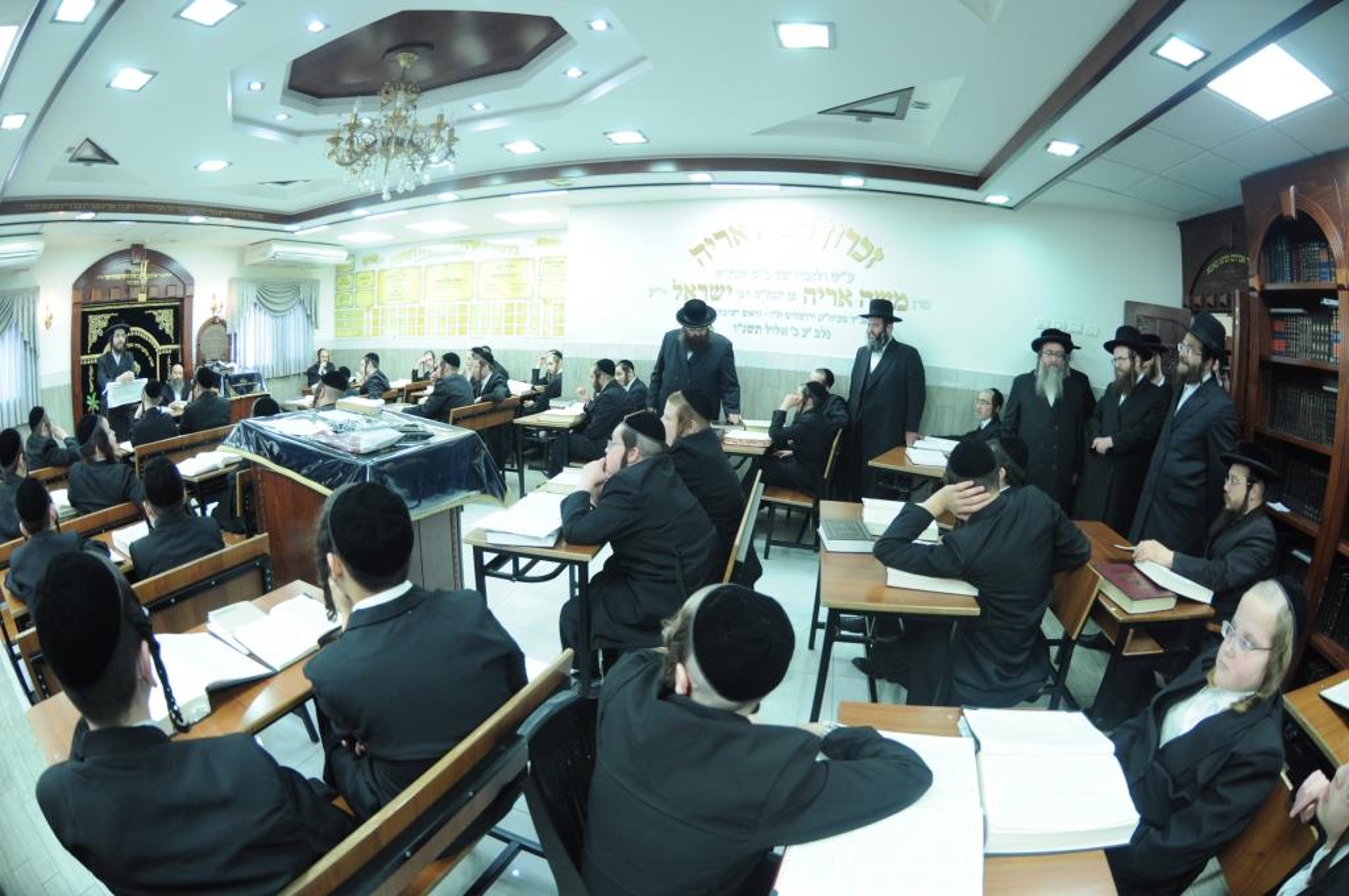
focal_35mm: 16
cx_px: 674
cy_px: 448
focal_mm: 10.5
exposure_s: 1/40
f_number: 4.5
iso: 640
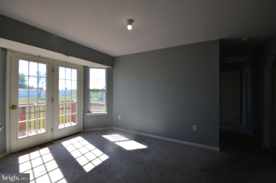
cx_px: 138
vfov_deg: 77.2
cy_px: 92
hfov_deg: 100.4
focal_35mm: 15
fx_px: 115
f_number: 10
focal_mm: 10
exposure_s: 1/200
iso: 400
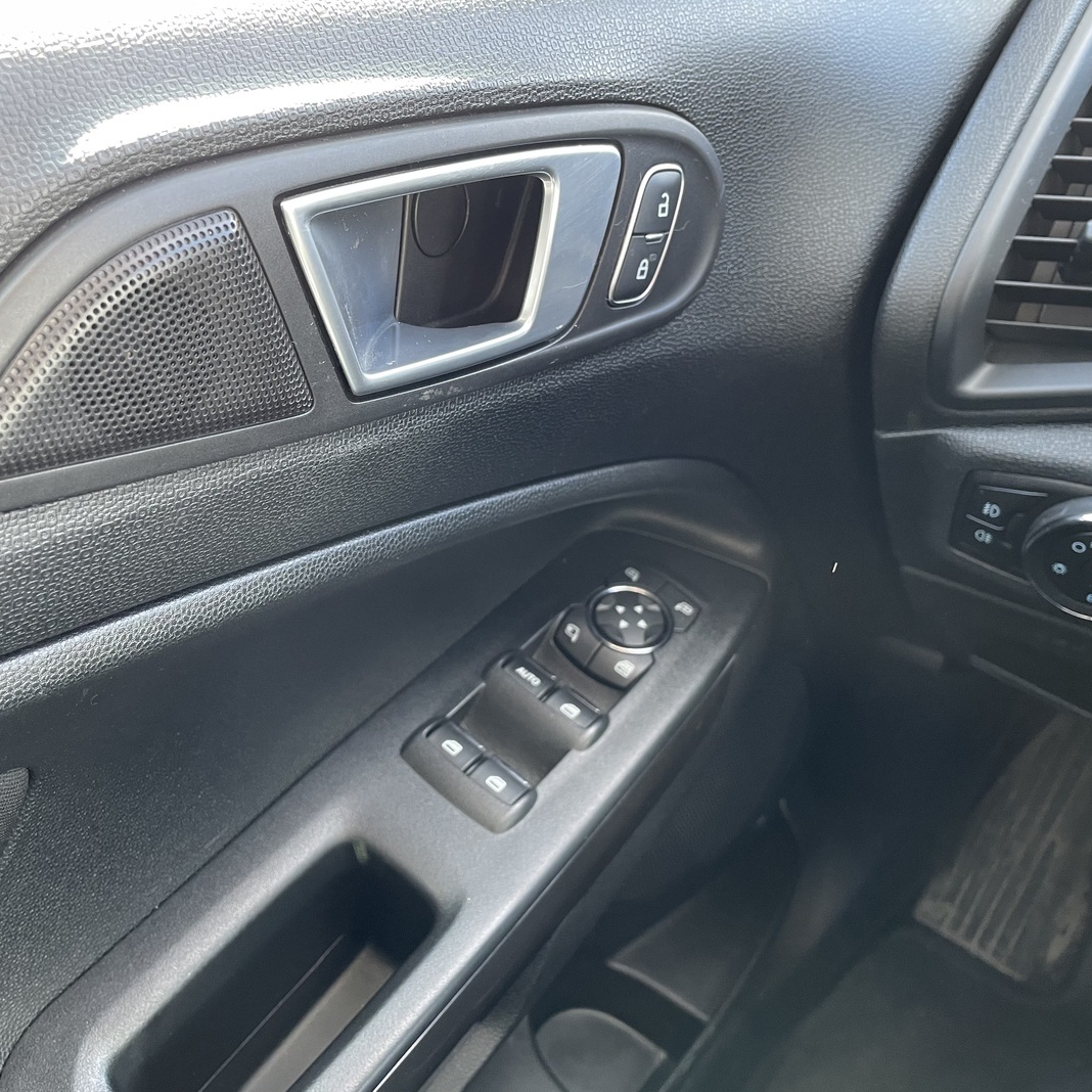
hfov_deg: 52.3
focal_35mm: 31
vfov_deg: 52.5
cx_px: 465
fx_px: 1106
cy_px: 544
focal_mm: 4.2
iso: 125
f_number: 1.6
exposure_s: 1/66
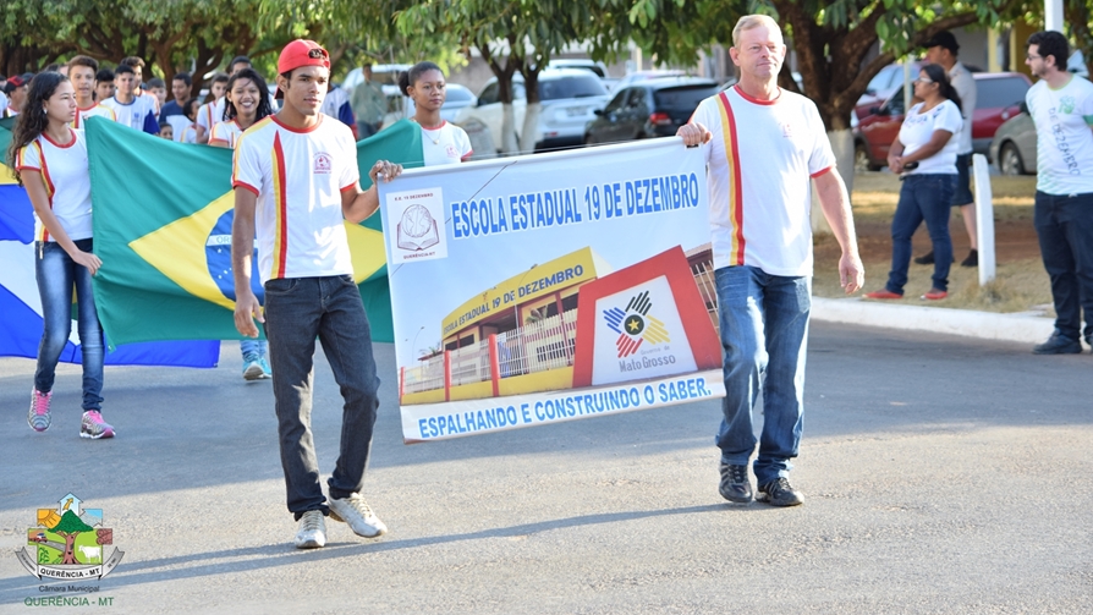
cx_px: 548
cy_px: 252
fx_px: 3942
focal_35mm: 136
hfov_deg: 15.8
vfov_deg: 8.9
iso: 200
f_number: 4.5
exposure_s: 1/200
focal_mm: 86
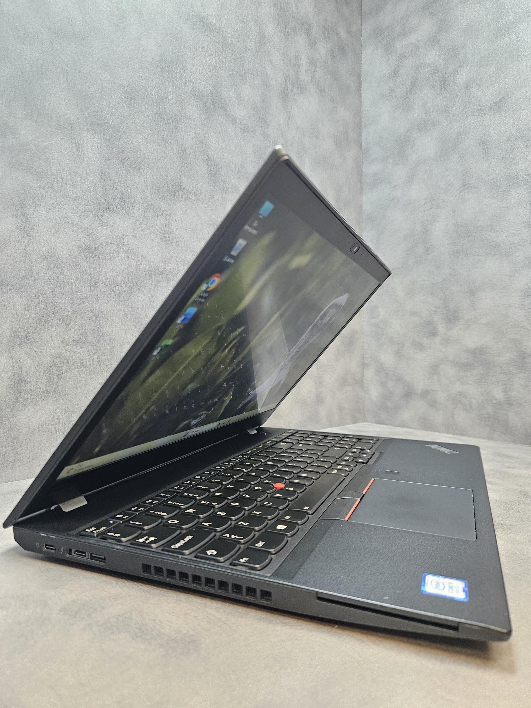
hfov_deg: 58.9
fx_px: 470
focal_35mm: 23
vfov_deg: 73.9
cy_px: 354
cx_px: 266
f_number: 1.8
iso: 640
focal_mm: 5.4
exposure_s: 1/100
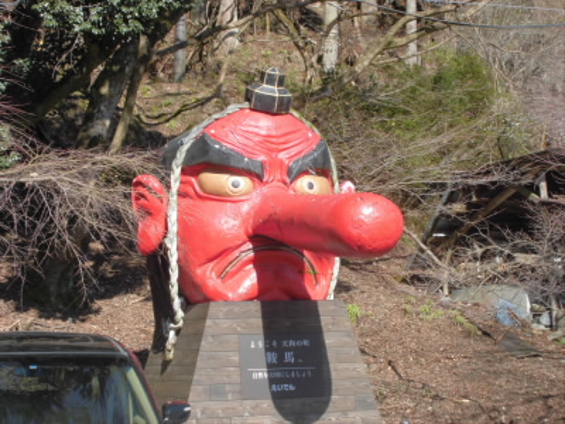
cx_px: 282
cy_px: 212
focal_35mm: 73
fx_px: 1192
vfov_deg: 20.2
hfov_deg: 26.7
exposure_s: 1/125
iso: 100
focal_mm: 13.1
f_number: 6.1
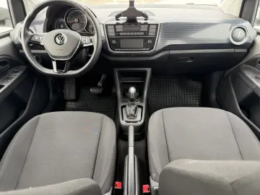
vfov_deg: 56.8
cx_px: 130
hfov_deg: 71.6
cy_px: 98
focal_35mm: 24
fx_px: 180
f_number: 1.78
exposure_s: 1/145
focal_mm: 6.76
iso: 200
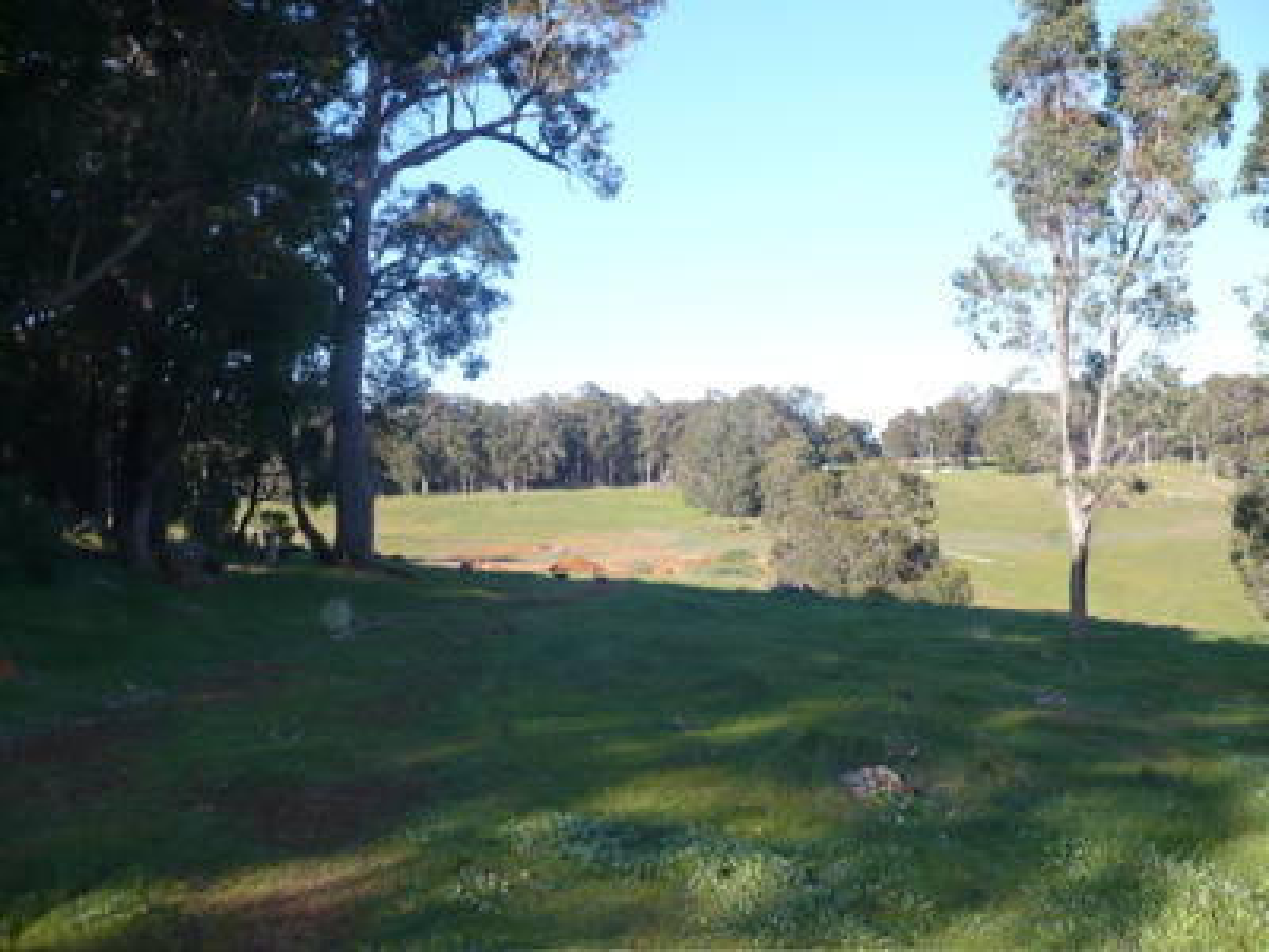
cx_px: 634
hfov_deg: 52.6
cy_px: 476
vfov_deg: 40.7
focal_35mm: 35
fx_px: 1283
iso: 100
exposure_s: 1/400
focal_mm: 5.8
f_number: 2.8
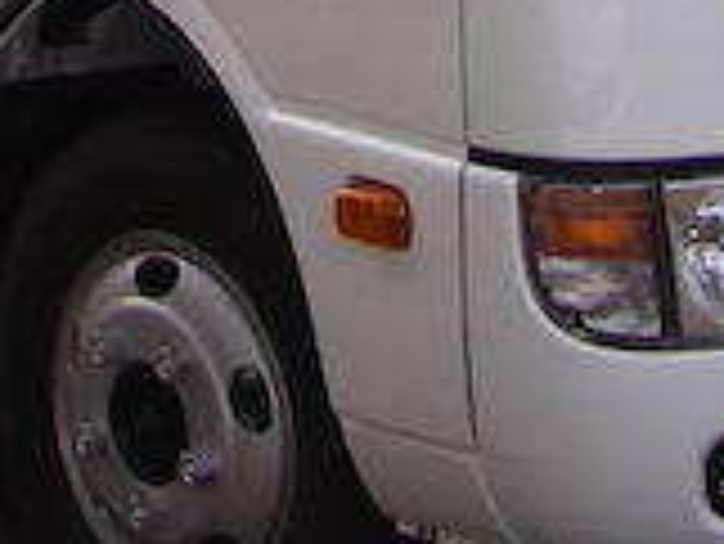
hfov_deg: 10.9
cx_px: 211
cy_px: -697
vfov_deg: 7.7
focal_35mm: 181
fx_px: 3788
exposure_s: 1/200
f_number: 3.3
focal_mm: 6.3
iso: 80
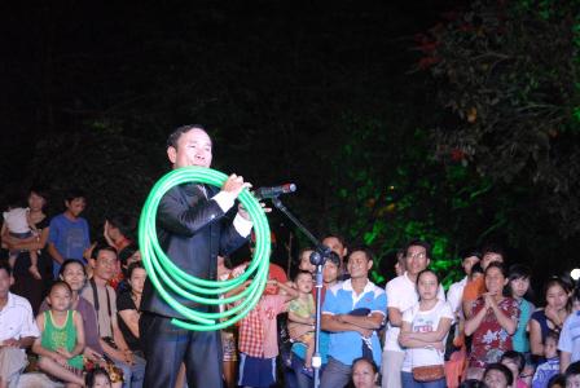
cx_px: 290
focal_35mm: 99
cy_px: 194
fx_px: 1597
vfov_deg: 13.9
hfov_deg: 20.6
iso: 1250
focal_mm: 66
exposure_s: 1/50
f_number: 5
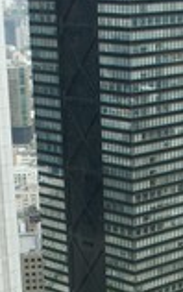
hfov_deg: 11.0
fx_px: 948
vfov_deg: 16.2
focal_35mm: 119
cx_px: 161
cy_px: 421
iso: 400
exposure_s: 1/200
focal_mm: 24
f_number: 11
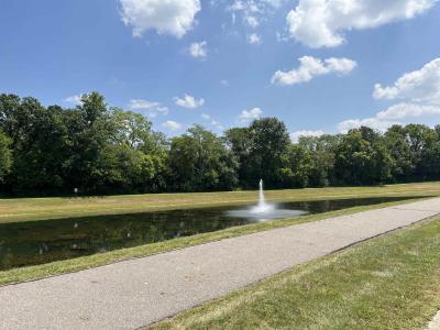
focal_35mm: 26
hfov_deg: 67.3
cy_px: 165
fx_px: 330
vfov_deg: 53.1
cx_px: 220
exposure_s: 1/4651
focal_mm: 5.1
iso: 50
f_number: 1.6
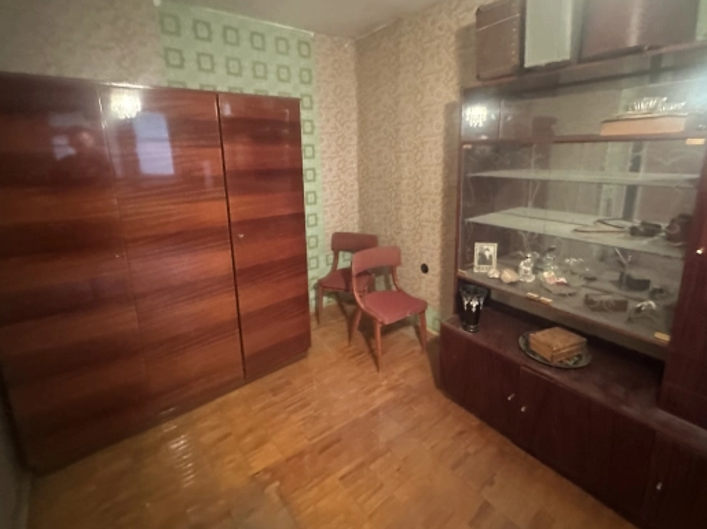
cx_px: 366
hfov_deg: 91.0
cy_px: 227
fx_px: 347
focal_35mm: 17
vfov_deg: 74.3
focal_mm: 2.22
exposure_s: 1/34
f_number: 2.2
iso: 1250
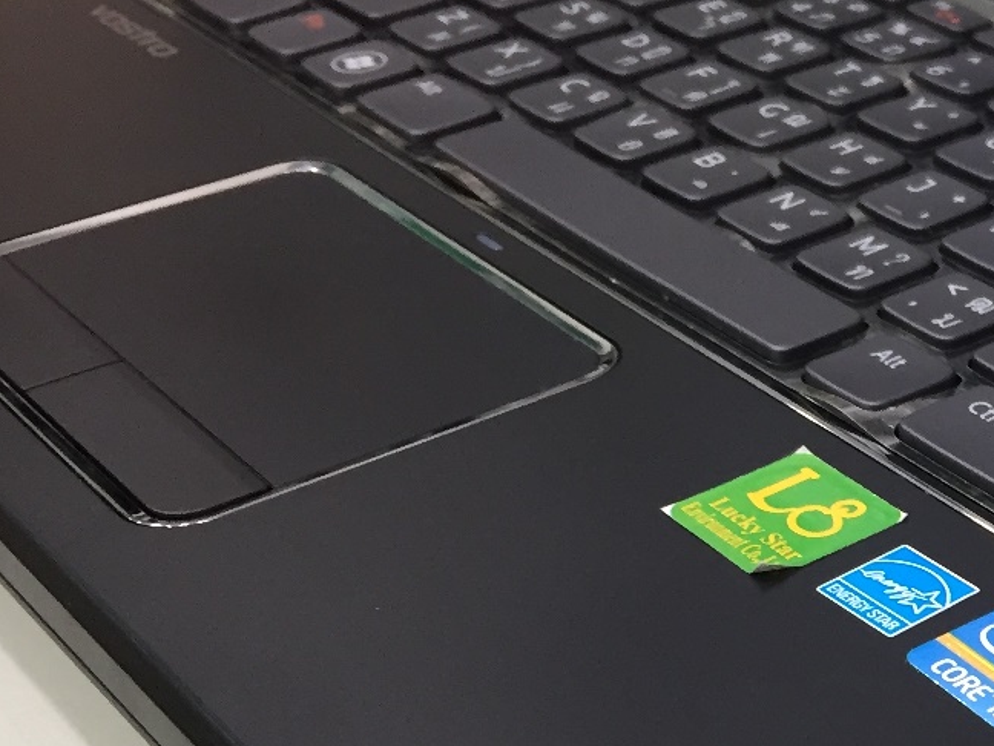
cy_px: 717
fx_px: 2096
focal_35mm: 73
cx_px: 1101
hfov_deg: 24.8
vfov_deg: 19.7
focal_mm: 4.15
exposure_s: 1/33
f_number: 2.2
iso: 125
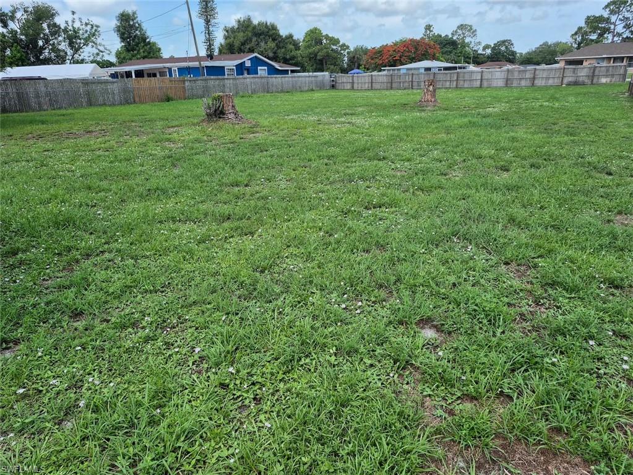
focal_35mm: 23
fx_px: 421
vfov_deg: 58.9
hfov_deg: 73.9
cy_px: 238
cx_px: 316
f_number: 1.8
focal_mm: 5.4
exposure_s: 1/878
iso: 25
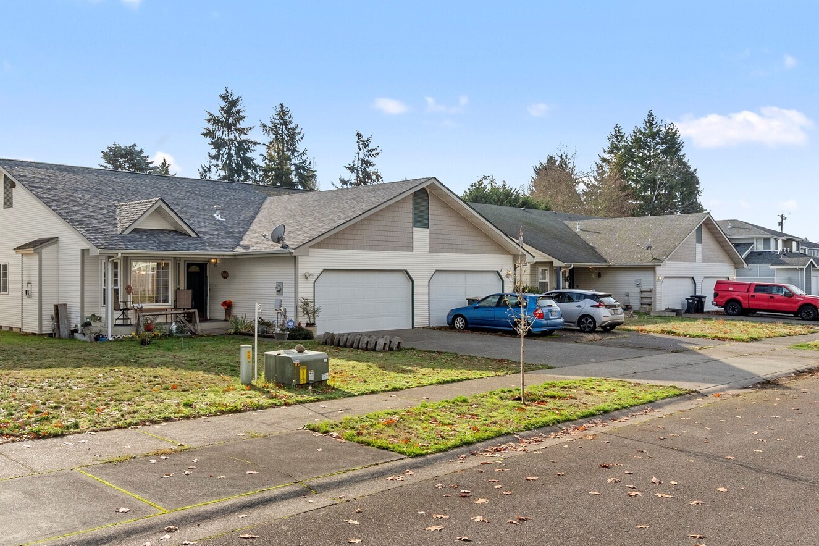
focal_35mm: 32
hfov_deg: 58.3
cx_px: 333
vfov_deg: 41.1
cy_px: 258
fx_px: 728
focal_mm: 17
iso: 640
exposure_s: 1/400
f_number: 7.1
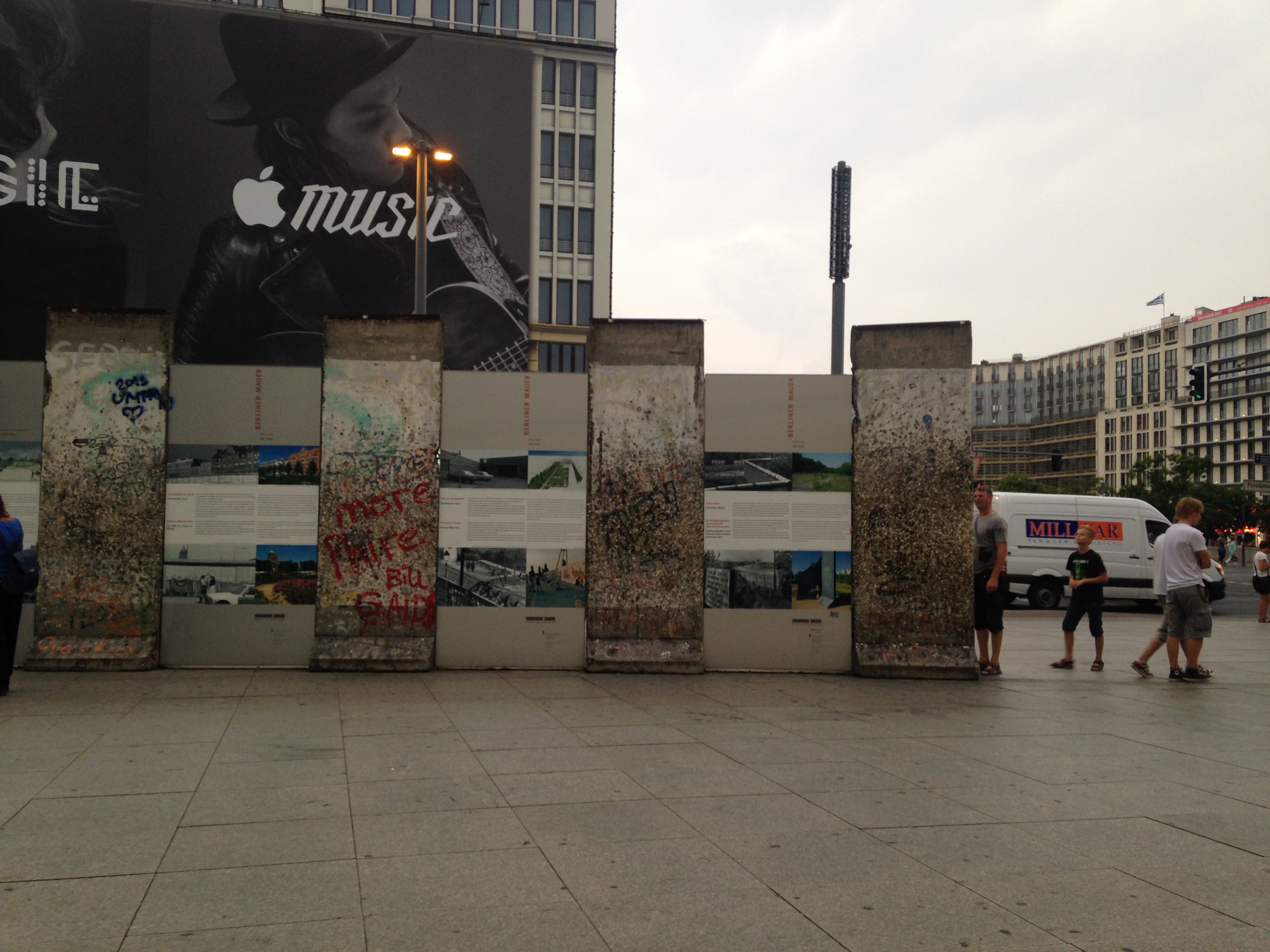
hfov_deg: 55.4
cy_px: 476
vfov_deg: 42.9
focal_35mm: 33
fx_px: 1211
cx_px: 635
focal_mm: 4.12
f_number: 2.4
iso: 50
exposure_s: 1/40
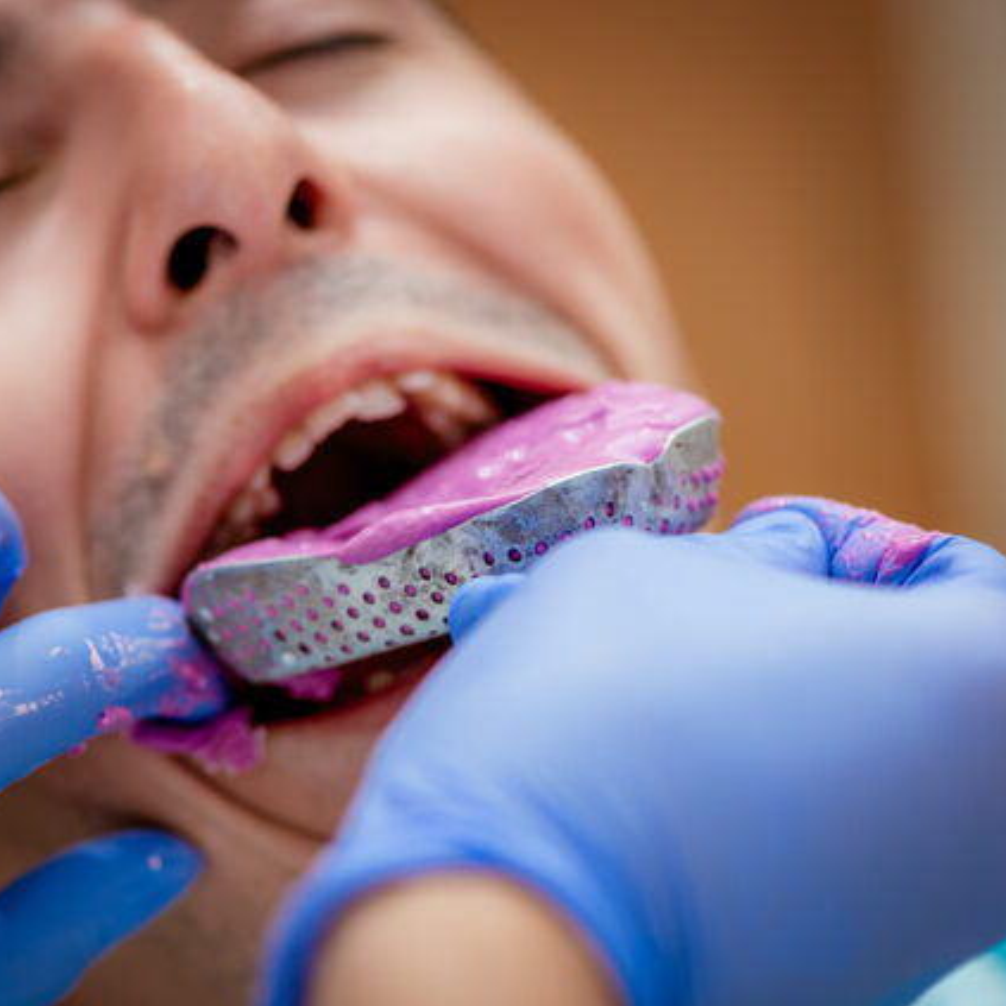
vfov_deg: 12.9
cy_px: 505
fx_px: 4439
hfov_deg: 12.9
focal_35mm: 135
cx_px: 369
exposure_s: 1/125
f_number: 4
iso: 160
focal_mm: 105
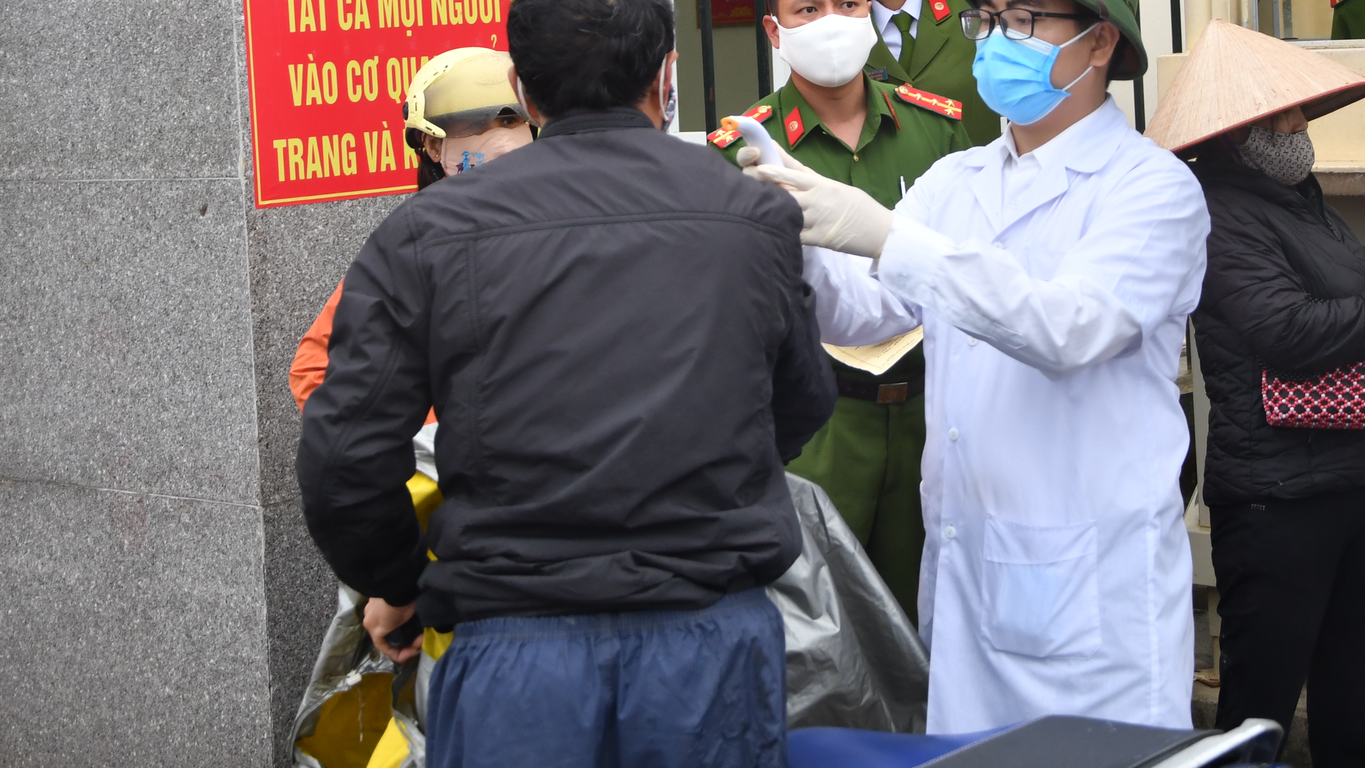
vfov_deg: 15.9
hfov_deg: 28.2
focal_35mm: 75
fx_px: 2715
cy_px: 45
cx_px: 827
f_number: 4.5
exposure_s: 1/200
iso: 400
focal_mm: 30
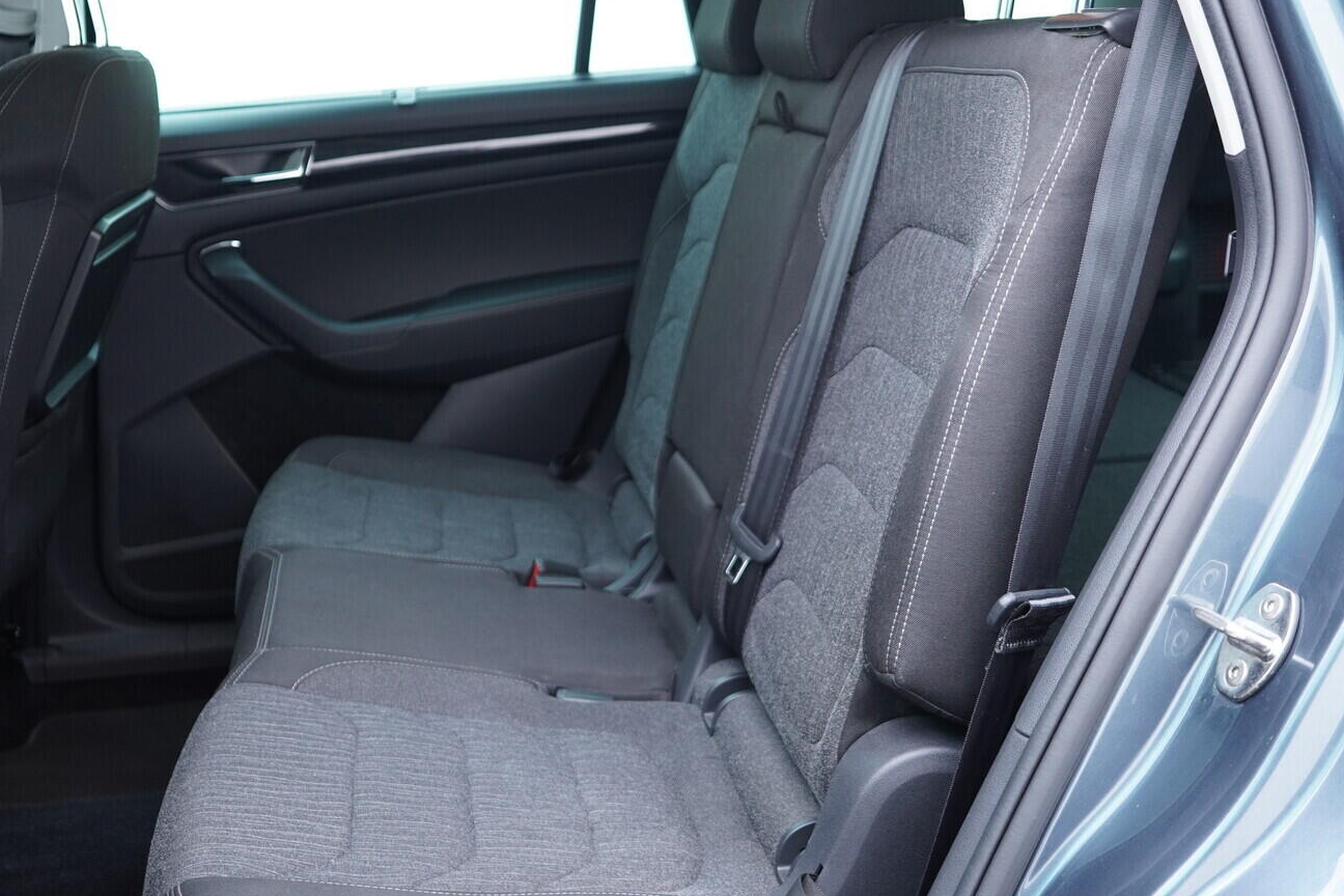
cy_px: 452
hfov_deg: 48.4
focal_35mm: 40
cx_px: 698
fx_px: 1493
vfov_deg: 33.4
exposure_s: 1/40
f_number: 2.8
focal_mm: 24
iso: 500
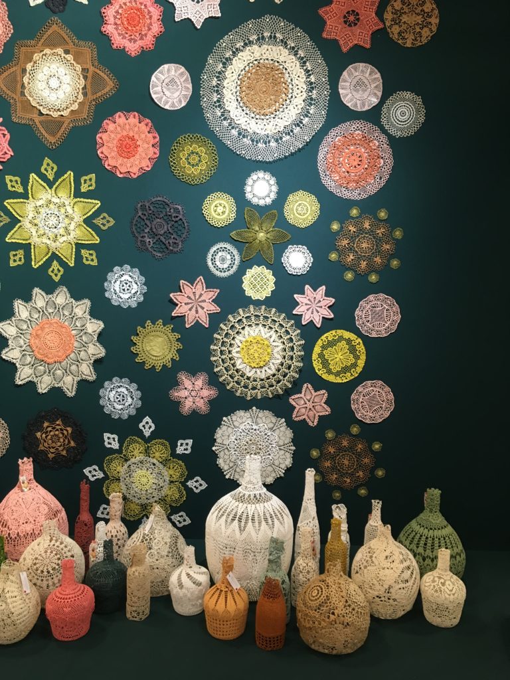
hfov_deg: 48.2
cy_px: 340
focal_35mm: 29
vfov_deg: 61.7
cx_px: 255
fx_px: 570
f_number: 2.2
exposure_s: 1/33
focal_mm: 4.15
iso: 125
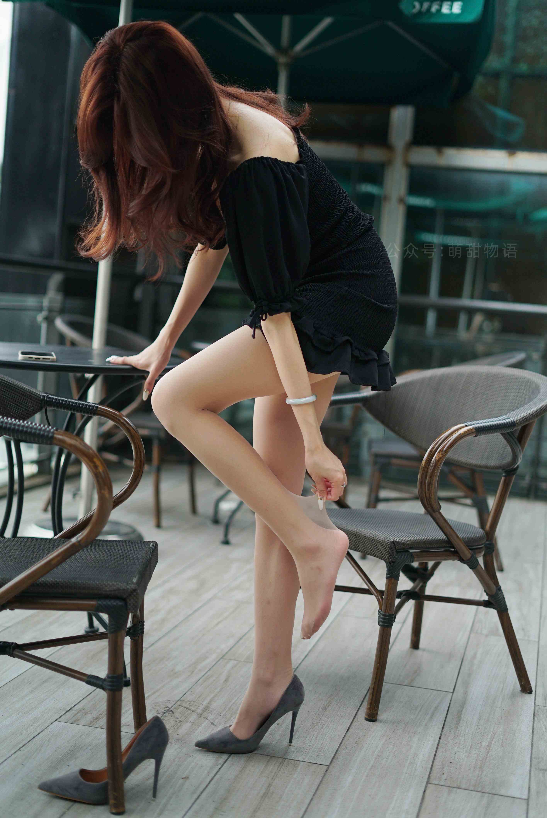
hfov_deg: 27.0
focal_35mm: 50
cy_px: 409
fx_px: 1138
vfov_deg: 39.6
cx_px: 274
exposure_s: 1/1250
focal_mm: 50
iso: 250
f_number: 1.8
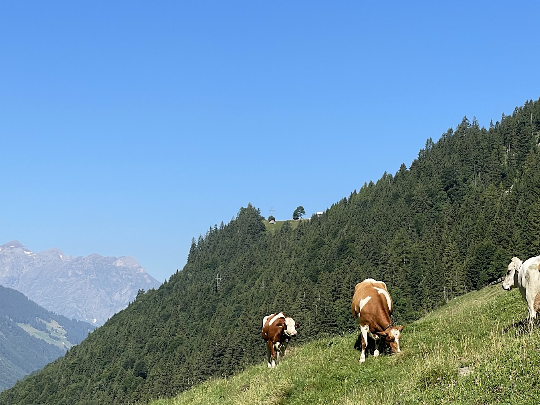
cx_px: 386
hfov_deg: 24.5
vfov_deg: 18.6
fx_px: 1232
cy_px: 294
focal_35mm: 79
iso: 25
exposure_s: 1/1332
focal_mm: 6
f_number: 2
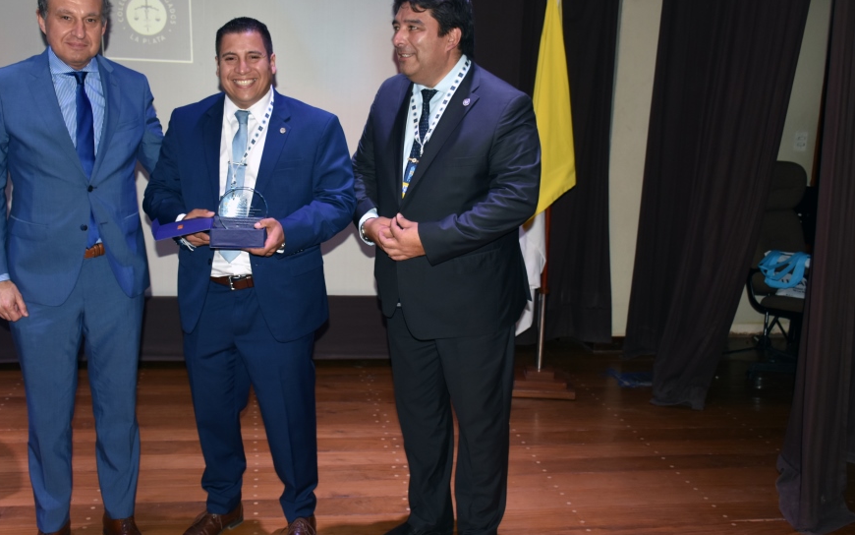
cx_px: 367
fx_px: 839
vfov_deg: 35.3
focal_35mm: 36
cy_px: 245
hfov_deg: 53.8
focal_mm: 20
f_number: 4
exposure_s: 1/60
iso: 400
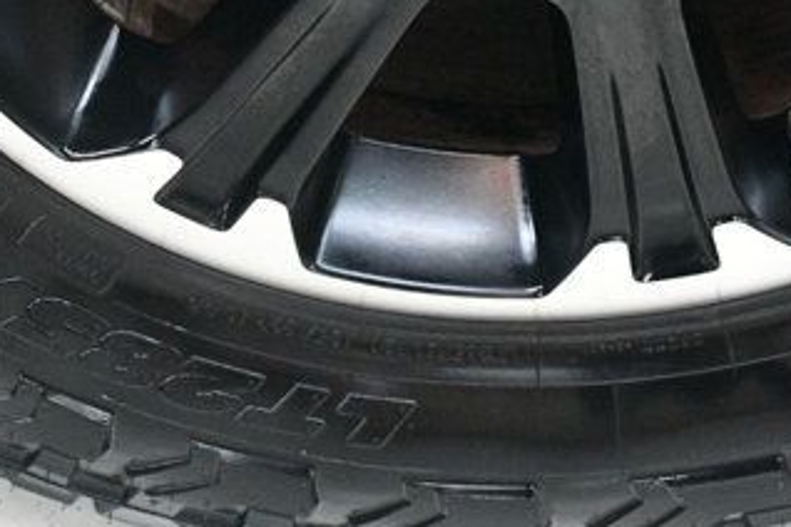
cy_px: -271
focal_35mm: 164
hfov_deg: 12.5
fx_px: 3603
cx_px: 545
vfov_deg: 8.2
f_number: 4.2
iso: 3200
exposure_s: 1/80
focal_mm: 34
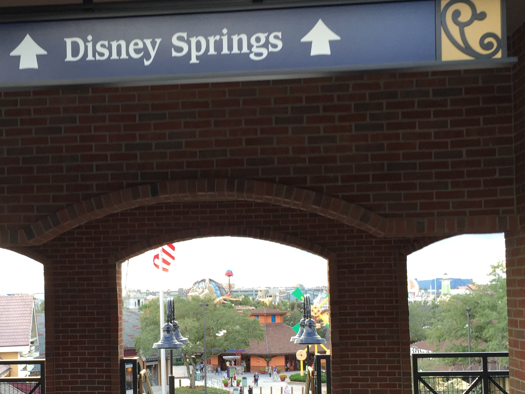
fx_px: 743
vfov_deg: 29.4
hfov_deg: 38.6
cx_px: 190
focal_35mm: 49
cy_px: 279
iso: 40
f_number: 2.2
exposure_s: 1/120
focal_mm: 4.15
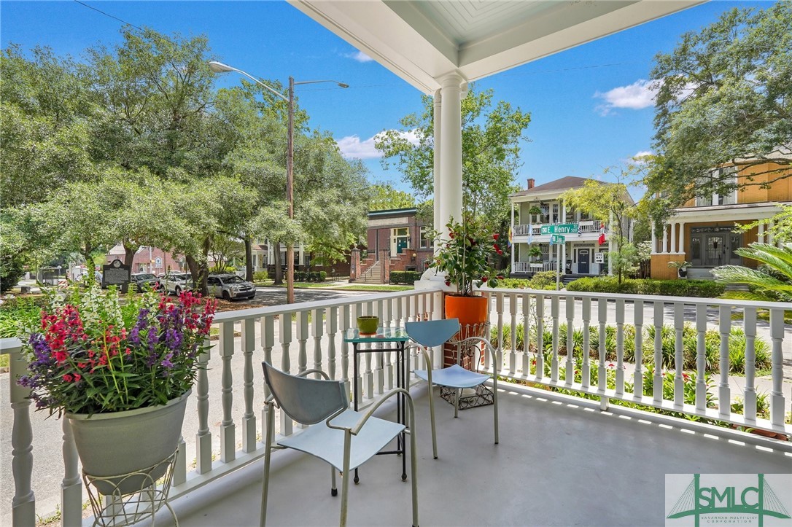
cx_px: 396
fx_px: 363
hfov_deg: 95.0
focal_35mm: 16
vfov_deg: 72.0
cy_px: 264
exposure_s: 1/400
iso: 320
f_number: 9
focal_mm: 16.5
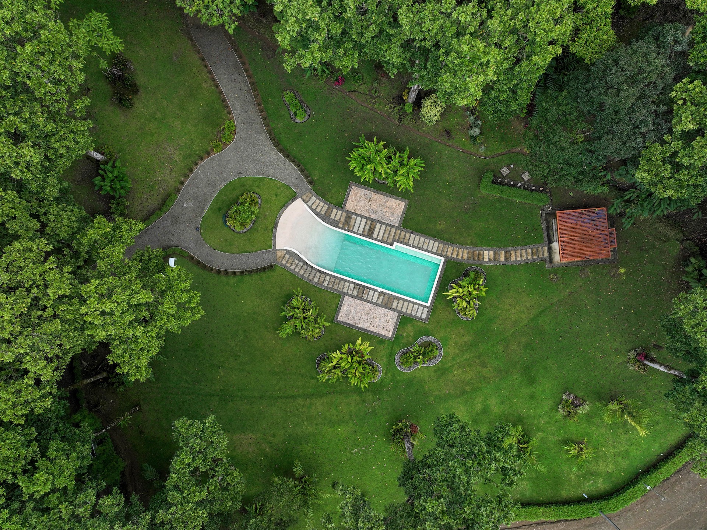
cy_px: 265
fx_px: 490
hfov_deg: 71.6
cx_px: 354
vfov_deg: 56.8
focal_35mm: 24
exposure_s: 1/320
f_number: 4
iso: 100
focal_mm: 12.29
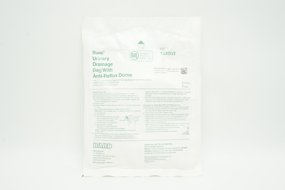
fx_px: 308
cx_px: 142
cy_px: 95
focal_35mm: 39
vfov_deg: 34.1
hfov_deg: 49.6
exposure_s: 1/15
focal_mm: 26
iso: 400
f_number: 11
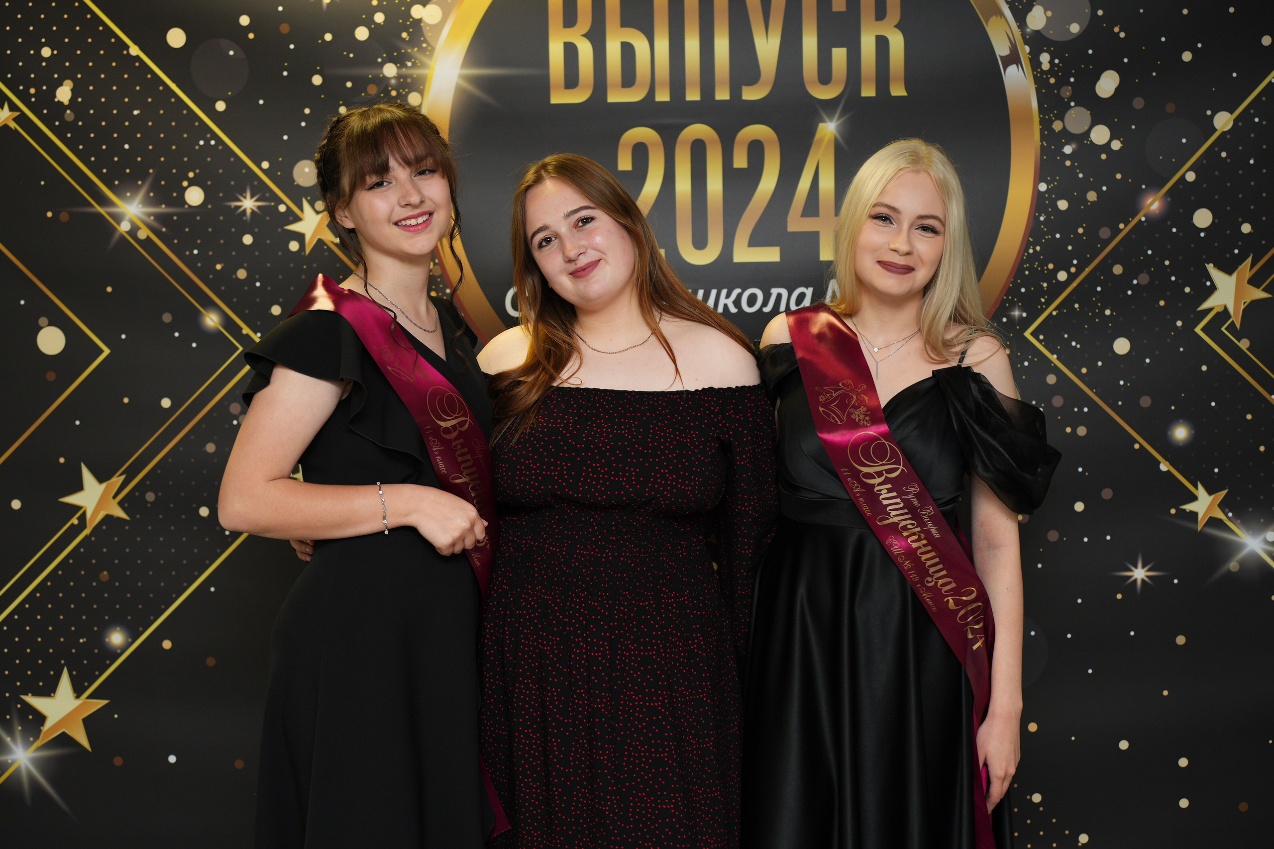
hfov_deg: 41.9
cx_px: 637
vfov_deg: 28.7
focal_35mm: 47
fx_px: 1663
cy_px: 424
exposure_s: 1/160
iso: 800
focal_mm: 47
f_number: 2.8
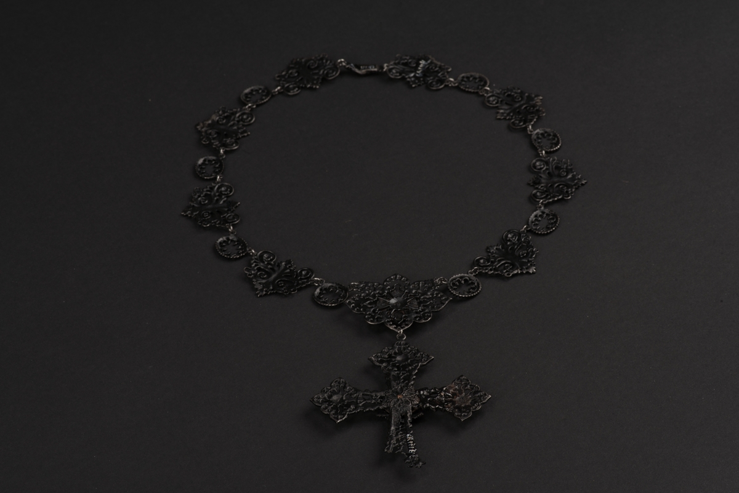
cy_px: 246
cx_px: 370
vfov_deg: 13.1
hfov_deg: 19.4
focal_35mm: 105
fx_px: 2156
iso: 200
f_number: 20
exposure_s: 1/160
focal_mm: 105
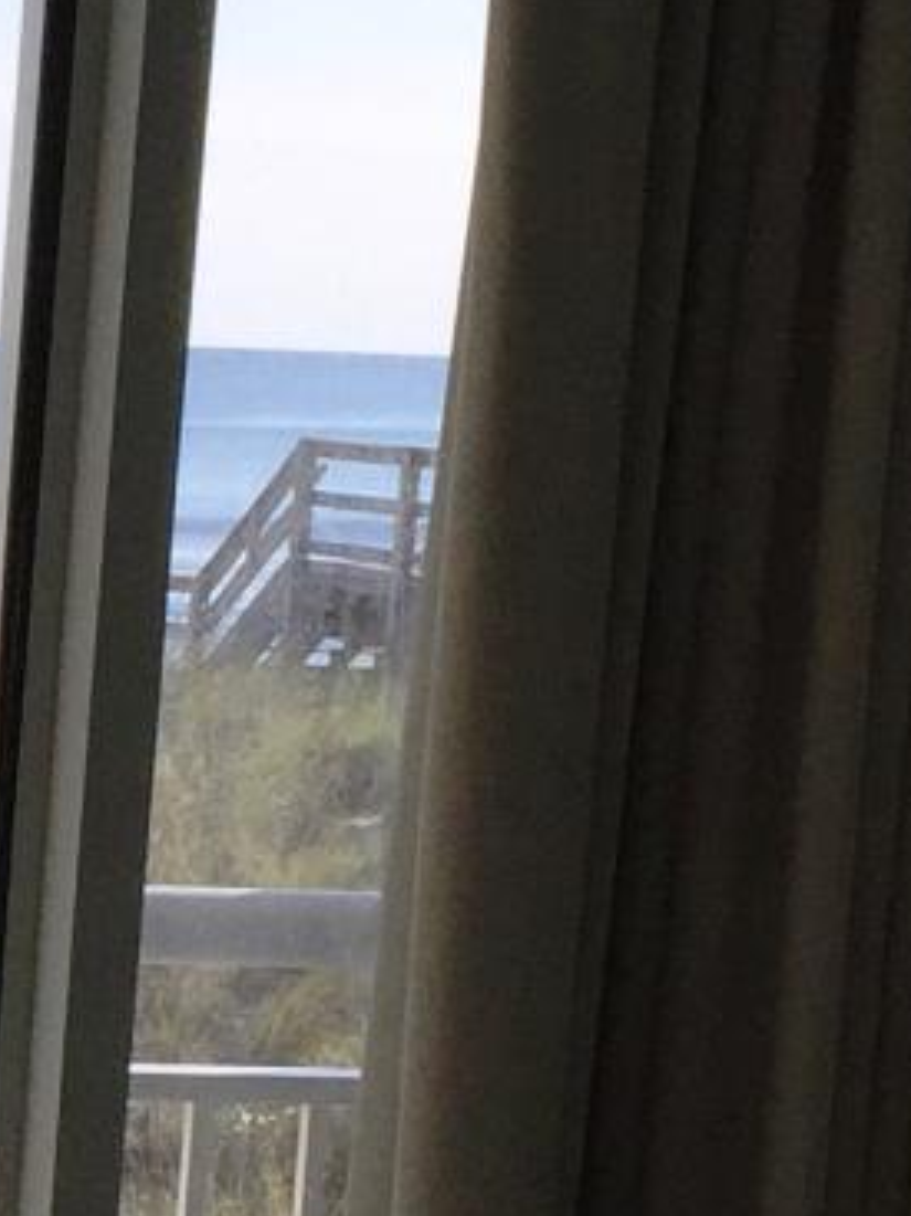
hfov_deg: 8.6
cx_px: -1219
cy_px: 1067
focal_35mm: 158
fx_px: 5547
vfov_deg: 12.4
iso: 32
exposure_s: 1/824
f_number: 2.2
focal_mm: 4.15
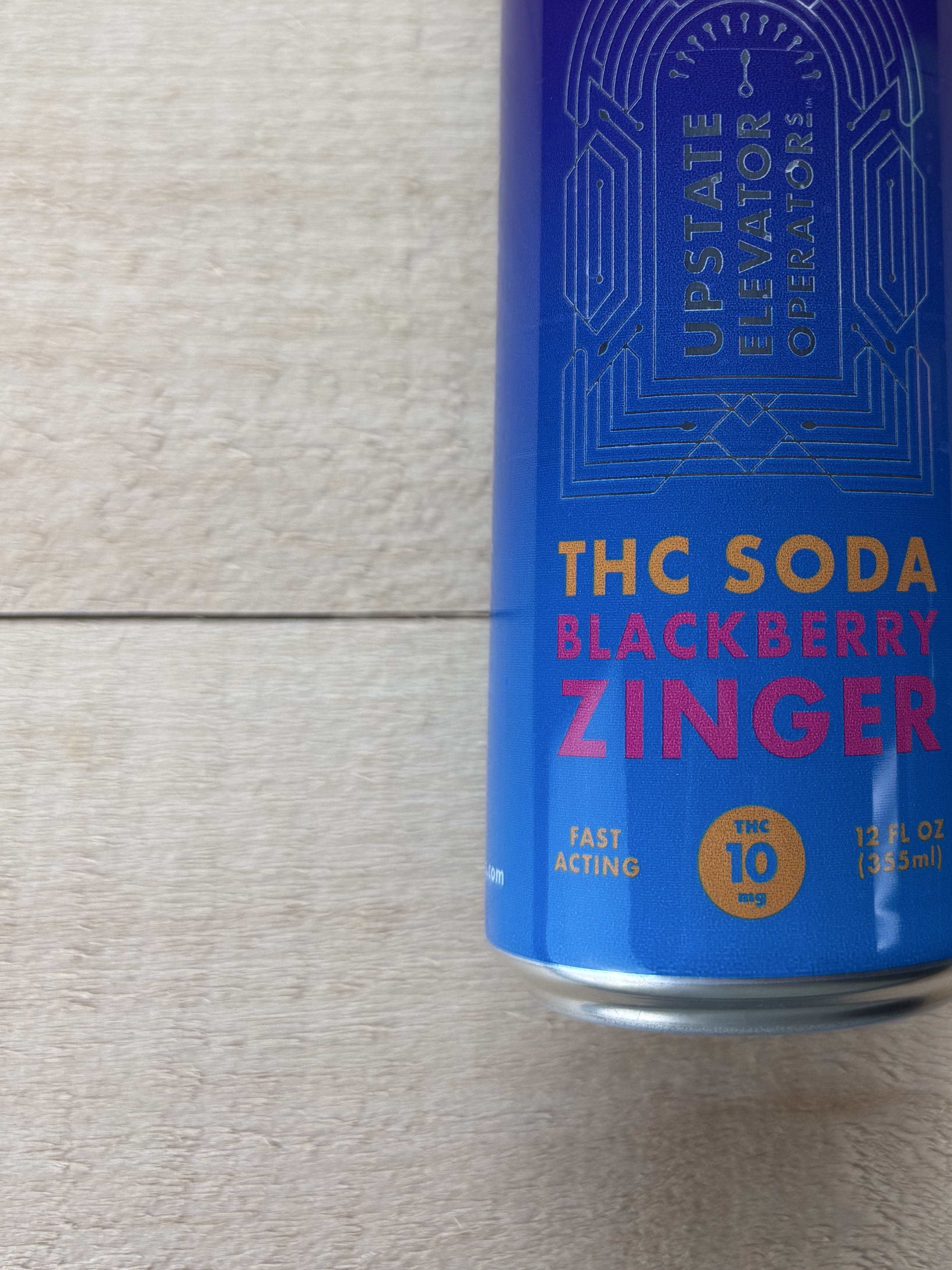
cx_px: 773
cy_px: 319
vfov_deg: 42.5
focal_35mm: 43
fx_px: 1577
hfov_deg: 32.6
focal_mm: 5.96
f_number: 1.6
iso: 32
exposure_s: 1/144
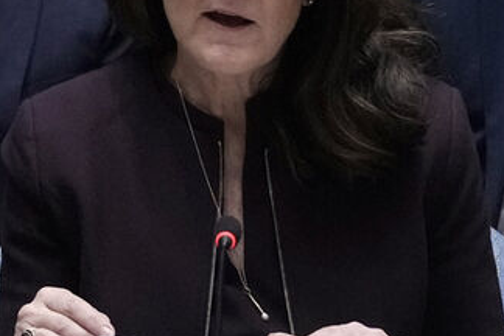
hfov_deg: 2.4
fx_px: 12067
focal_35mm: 862
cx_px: 226
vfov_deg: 1.6
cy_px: 103
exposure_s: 1/200
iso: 5000
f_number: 4
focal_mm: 200
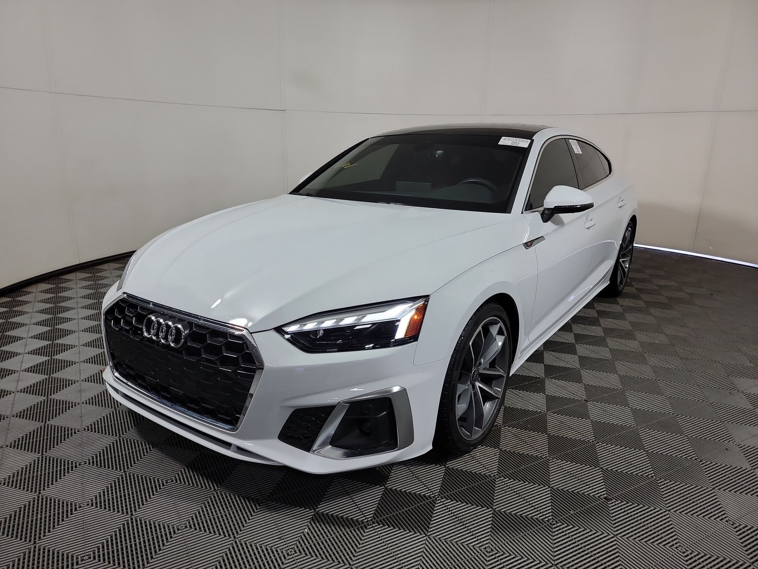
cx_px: 379
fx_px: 526
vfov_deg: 56.8
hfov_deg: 71.6
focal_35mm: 24
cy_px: 284
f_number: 1.8
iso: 51
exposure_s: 1/59
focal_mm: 6.7
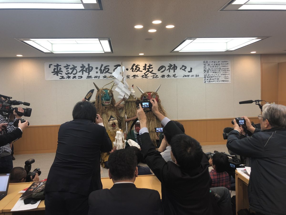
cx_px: 143
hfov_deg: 63.4
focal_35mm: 28
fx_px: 231
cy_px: 108
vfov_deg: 49.7
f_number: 1.8
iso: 40
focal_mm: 3.99
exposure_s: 1/33
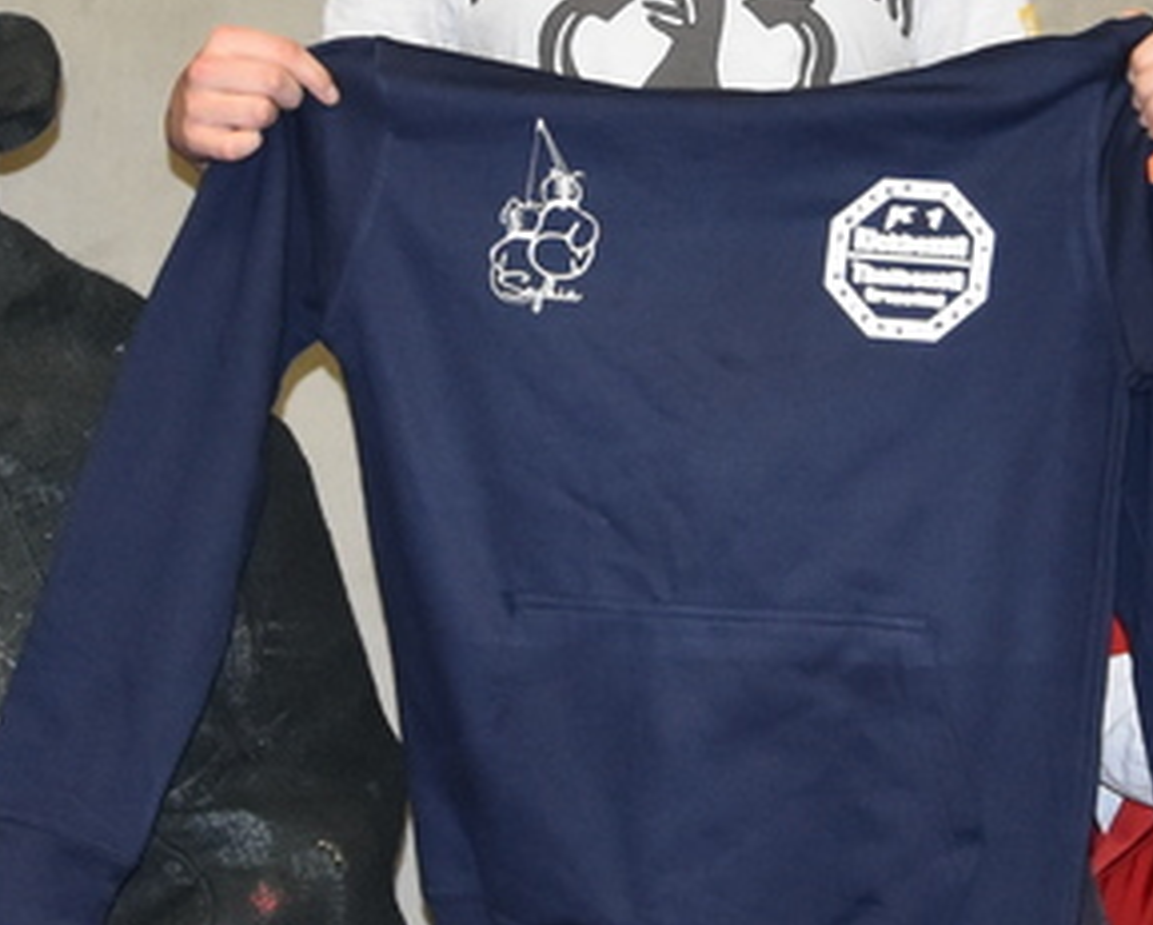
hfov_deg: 11.1
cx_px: 926
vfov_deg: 8.9
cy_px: 283
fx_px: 5911
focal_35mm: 173
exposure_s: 1/60
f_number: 3.8
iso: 900
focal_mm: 24
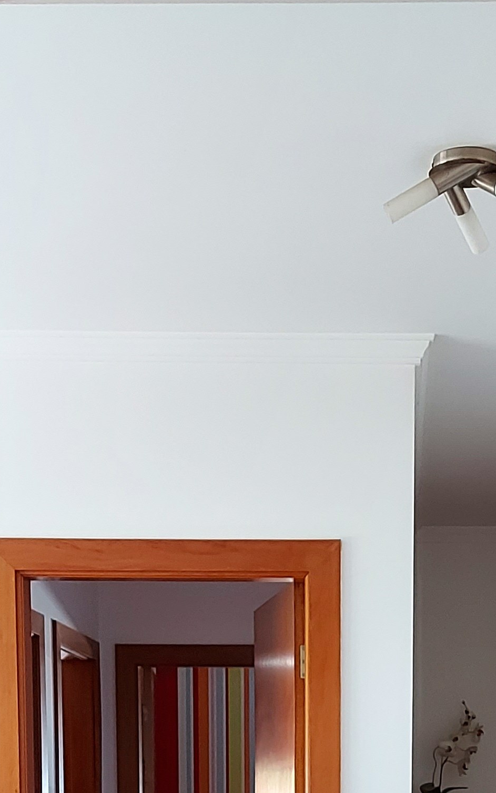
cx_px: 399
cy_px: 937
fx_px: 1686
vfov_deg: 24.2
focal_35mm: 78
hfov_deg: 16.6
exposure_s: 1/25
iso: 250
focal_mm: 5.23
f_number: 1.8
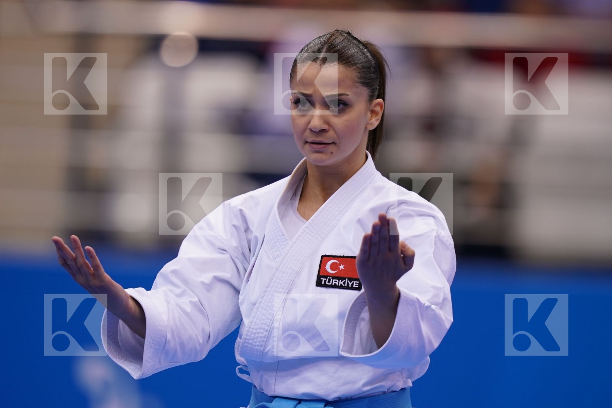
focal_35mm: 600
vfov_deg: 2.3
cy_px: 204
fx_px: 10199
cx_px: 306
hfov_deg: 3.4
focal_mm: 400
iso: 500
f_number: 2.8
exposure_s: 1/500
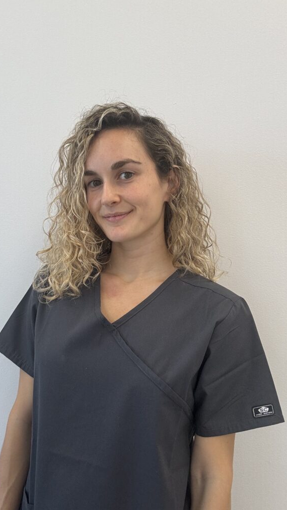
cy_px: 253
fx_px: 447
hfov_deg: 35.6
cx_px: 123
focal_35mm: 33
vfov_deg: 59.5
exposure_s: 1/100
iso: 50
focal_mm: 2.69
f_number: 1.9
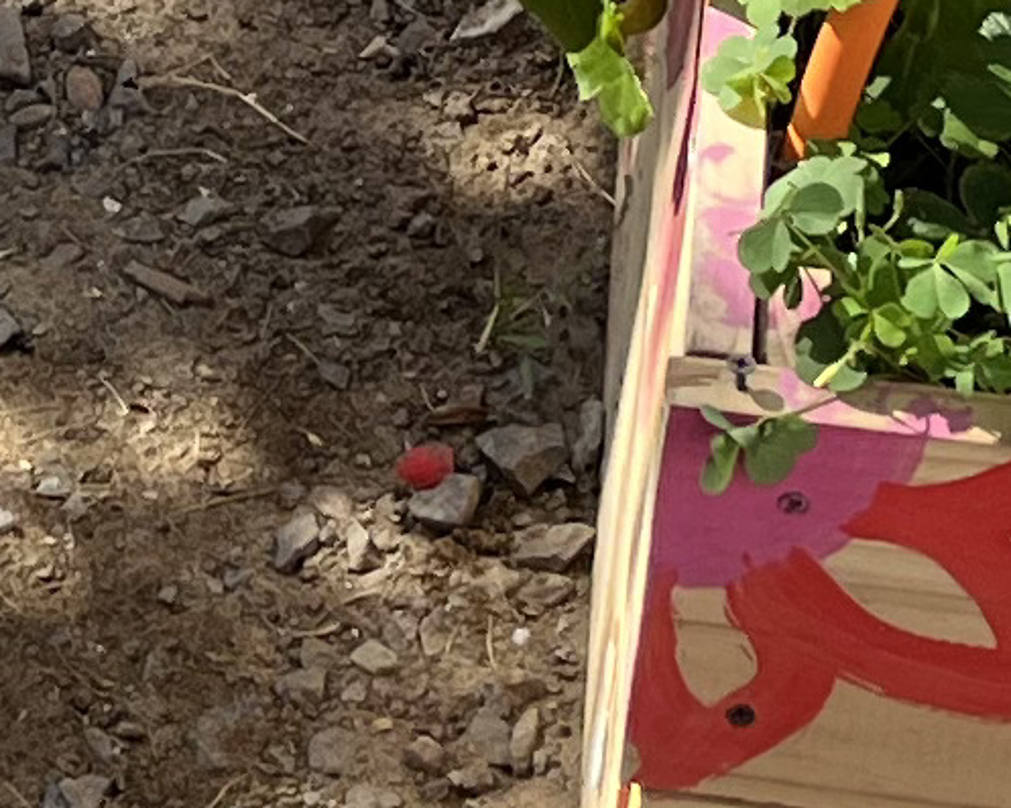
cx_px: -352
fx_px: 6160
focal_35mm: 206
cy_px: -1588
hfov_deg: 9.2
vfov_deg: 6.8
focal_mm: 5.1
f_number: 1.6
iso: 50
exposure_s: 1/821
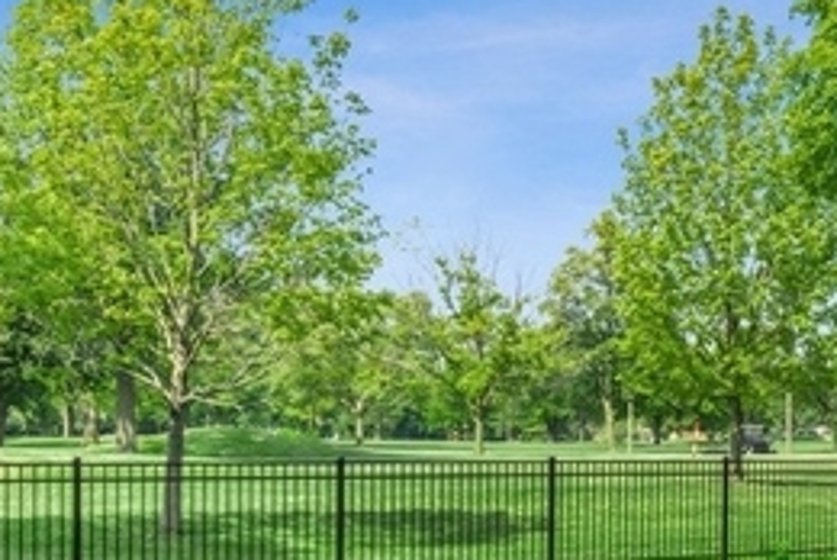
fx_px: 2002
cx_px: 934
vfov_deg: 15.9
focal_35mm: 86
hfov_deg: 22.2
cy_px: 372
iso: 200
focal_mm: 35
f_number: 8
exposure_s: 1/125
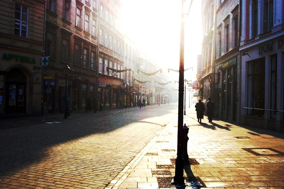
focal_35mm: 38
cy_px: 94
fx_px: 300
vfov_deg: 35.1
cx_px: 142
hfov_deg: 50.7
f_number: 4.8
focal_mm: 8
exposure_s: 1/350
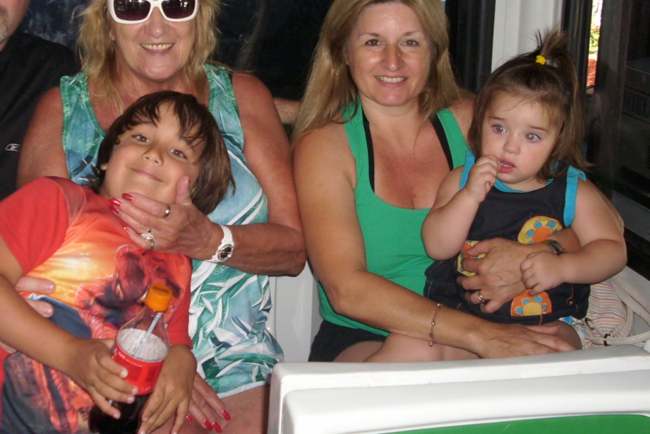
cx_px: 259
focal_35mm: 56
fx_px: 1011
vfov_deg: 24.1
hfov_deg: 35.5
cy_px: 149
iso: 100
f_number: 2.8
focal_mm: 6.2
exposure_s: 1/30
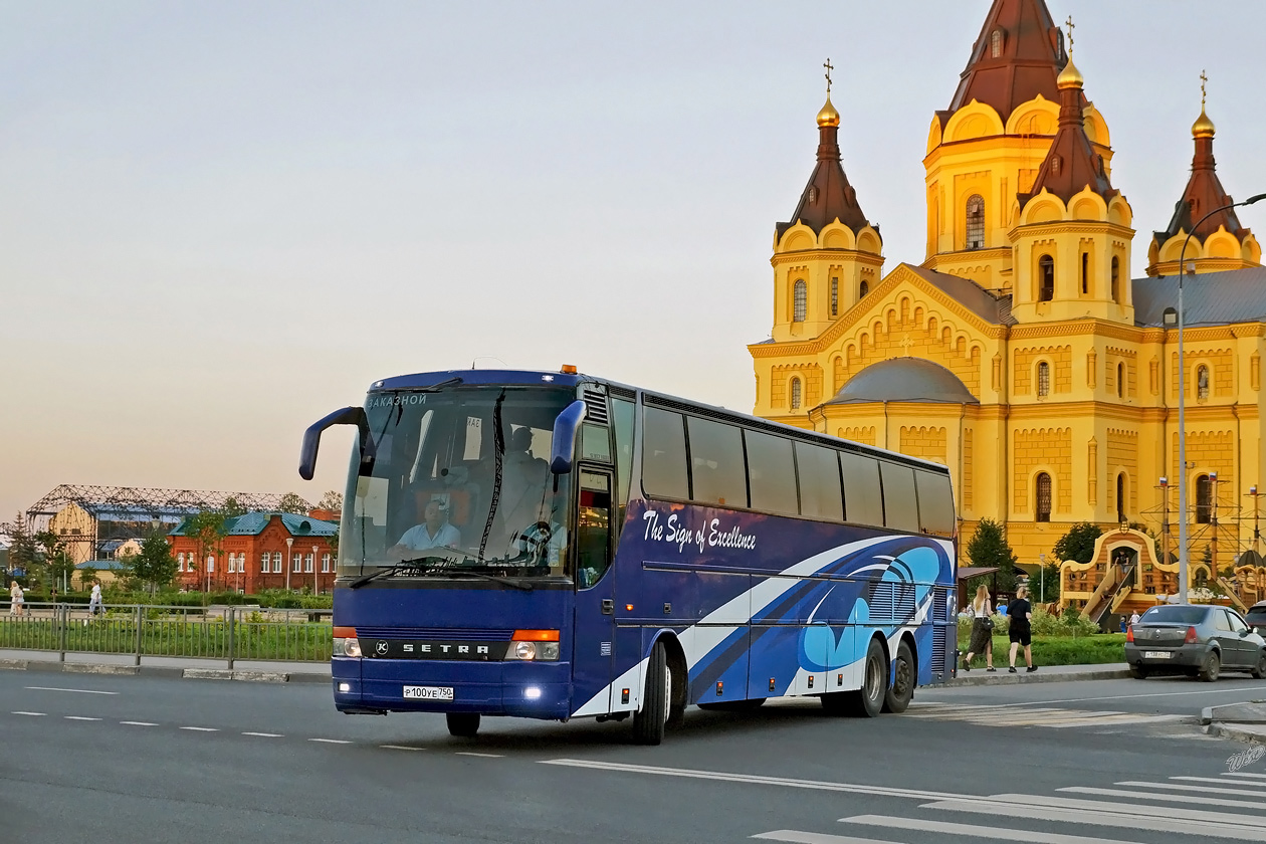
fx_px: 1846
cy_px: 422
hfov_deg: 37.9
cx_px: 633
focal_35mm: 52
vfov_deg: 25.8
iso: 400
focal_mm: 35
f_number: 5.6
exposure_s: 1/250
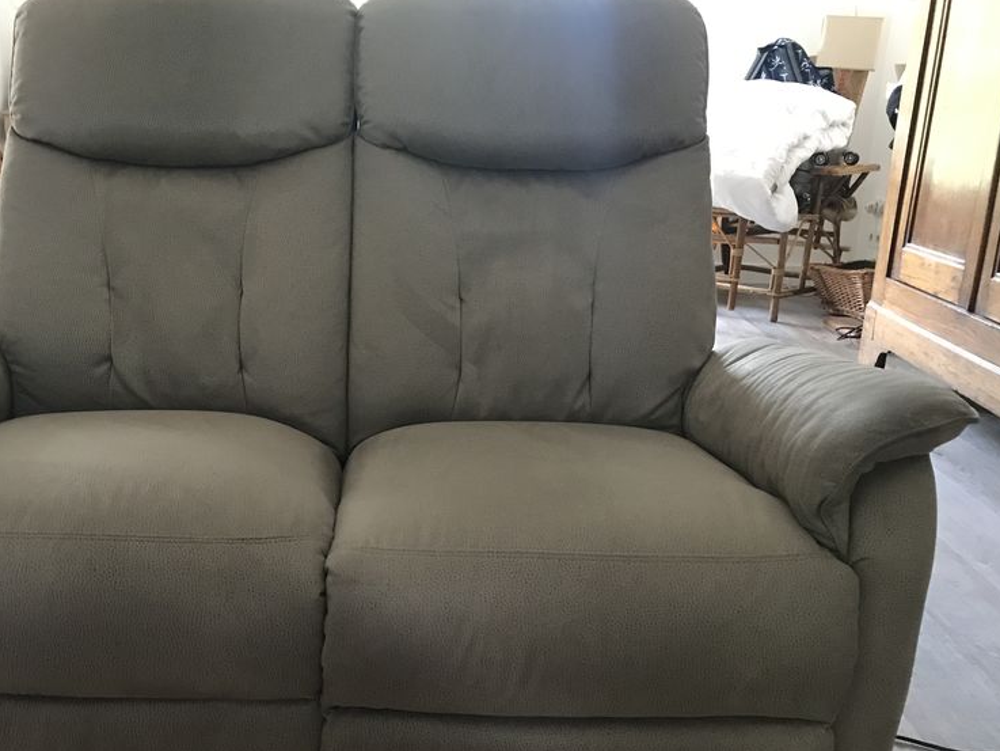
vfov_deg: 37.6
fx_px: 1098
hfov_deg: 48.5
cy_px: 450
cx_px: 370
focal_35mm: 38
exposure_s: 1/11
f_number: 1.8
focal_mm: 3.99
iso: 100
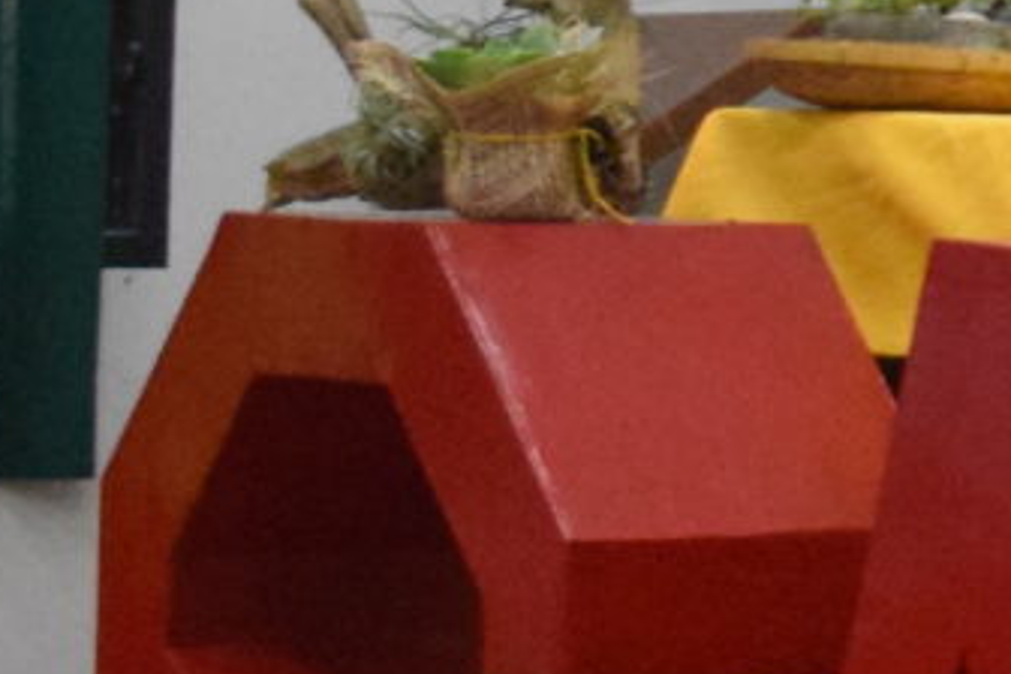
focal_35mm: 206
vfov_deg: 6.7
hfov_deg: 8.9
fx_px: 5785
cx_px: 2555
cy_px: 218
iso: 3200
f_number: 3.5
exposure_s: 1/160
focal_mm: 18
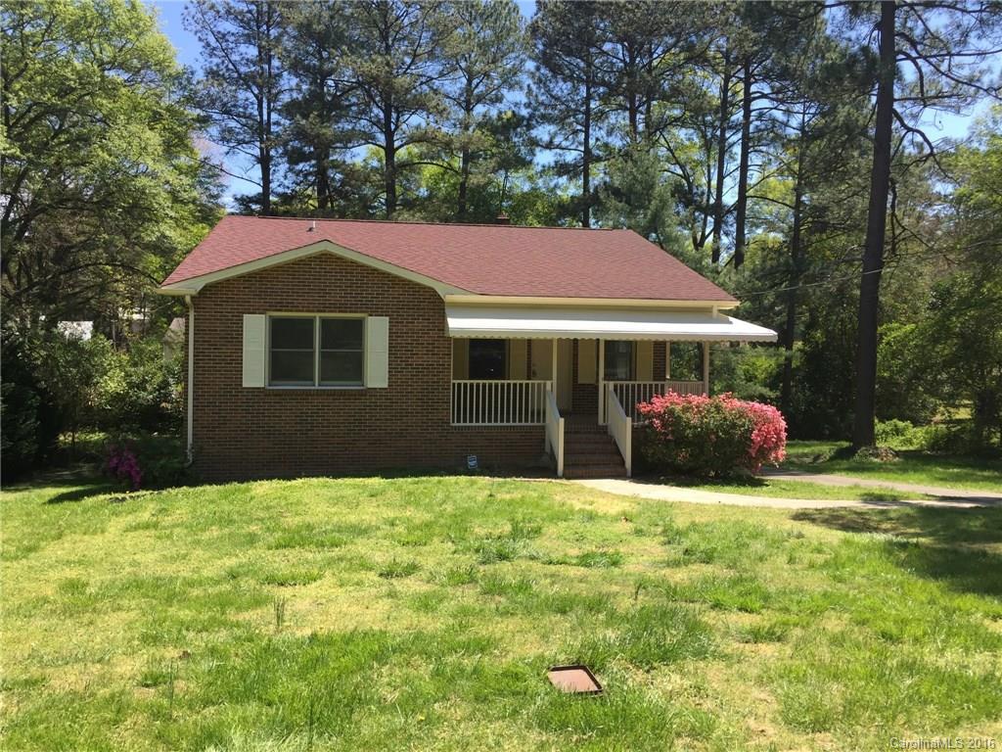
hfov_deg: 61.7
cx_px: 501
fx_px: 839
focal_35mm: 29
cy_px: 376
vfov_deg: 48.2
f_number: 2.2
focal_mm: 4.15
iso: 32
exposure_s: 1/824
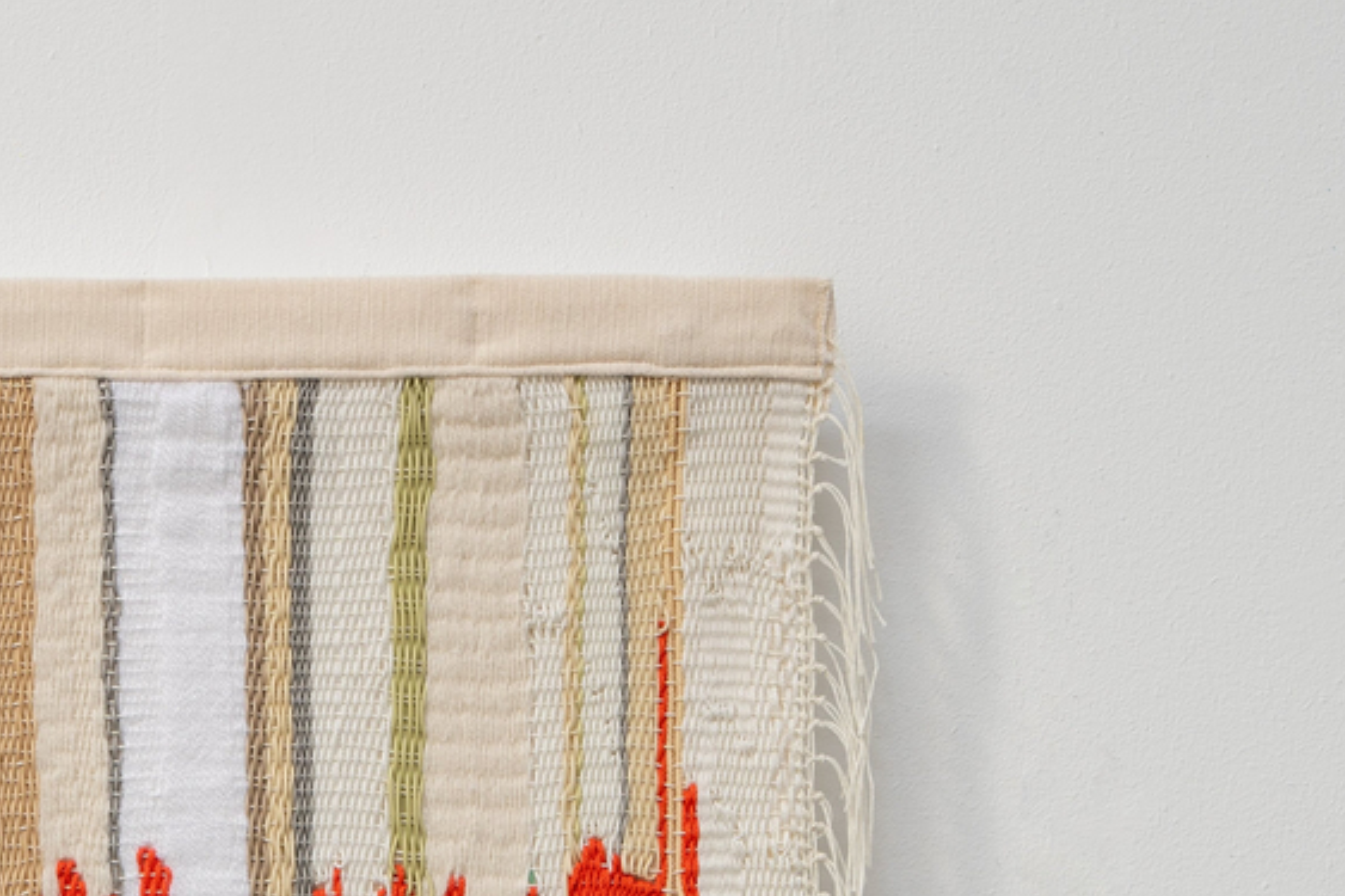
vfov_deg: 10.5
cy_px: 1118
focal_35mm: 128
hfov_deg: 15.8
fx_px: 4781
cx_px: 146
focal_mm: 50
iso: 200
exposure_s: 1/4
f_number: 14
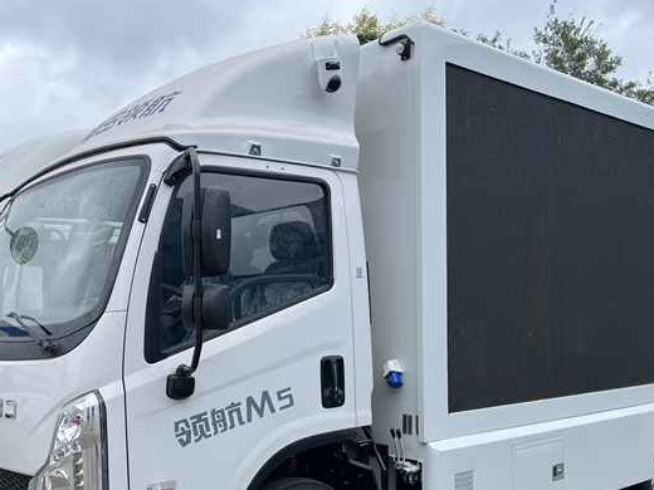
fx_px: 756
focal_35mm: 40
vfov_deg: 35.5
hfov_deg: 46.7
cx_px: 366
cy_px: 342
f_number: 1.6
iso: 50
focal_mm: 5.1
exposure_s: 1/864
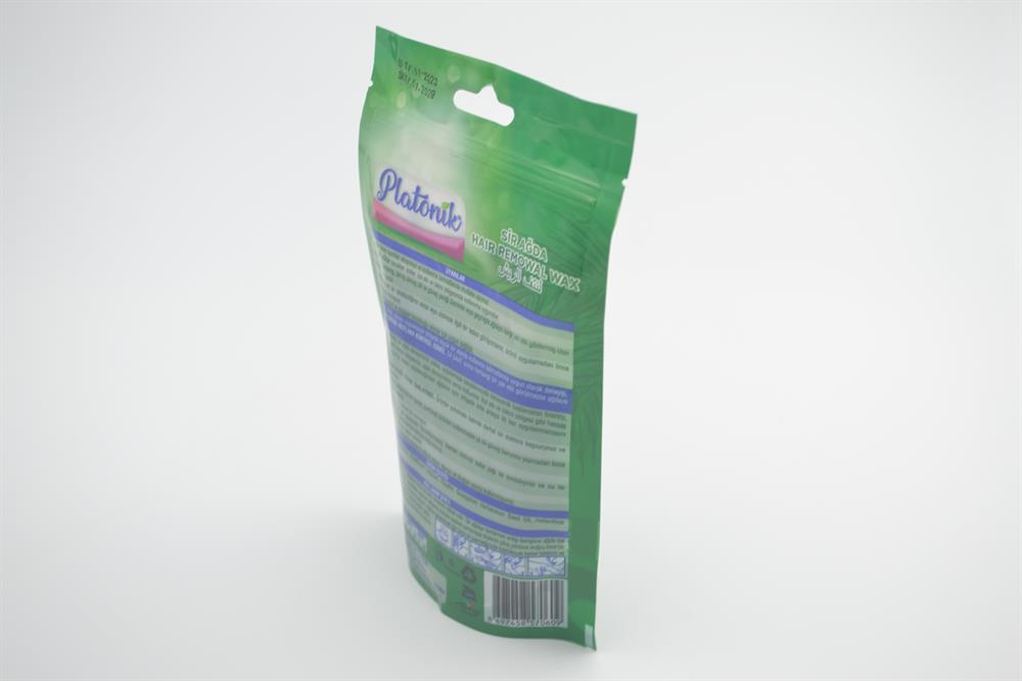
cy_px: 340
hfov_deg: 38.9
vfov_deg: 26.5
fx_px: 1447
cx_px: 511
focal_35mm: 51
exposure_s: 1/60
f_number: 5
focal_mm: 34
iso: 100
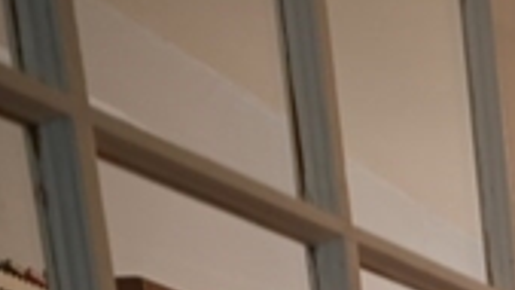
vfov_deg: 9.6
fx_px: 1215
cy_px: 930
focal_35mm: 89
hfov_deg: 14.8
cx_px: 1240
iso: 160
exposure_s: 1/13
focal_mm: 14
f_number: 2.8
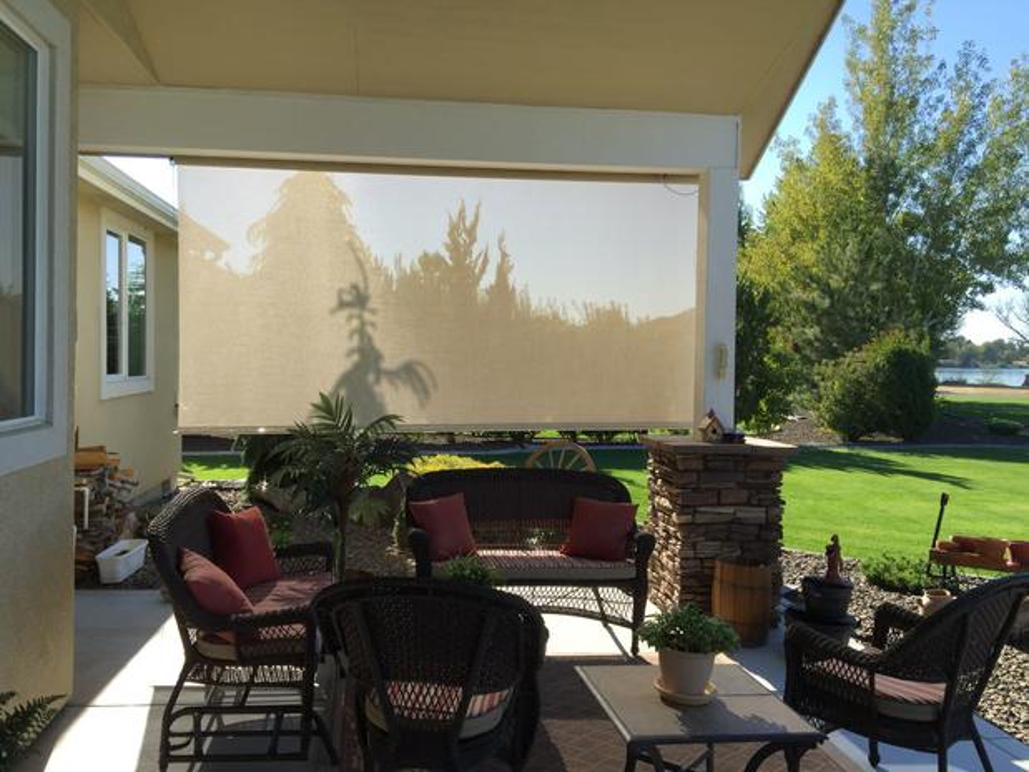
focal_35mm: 29
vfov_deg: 48.2
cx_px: 514
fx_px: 862
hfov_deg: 61.7
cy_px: 386
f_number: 2.2
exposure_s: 1/860
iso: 32
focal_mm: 4.2
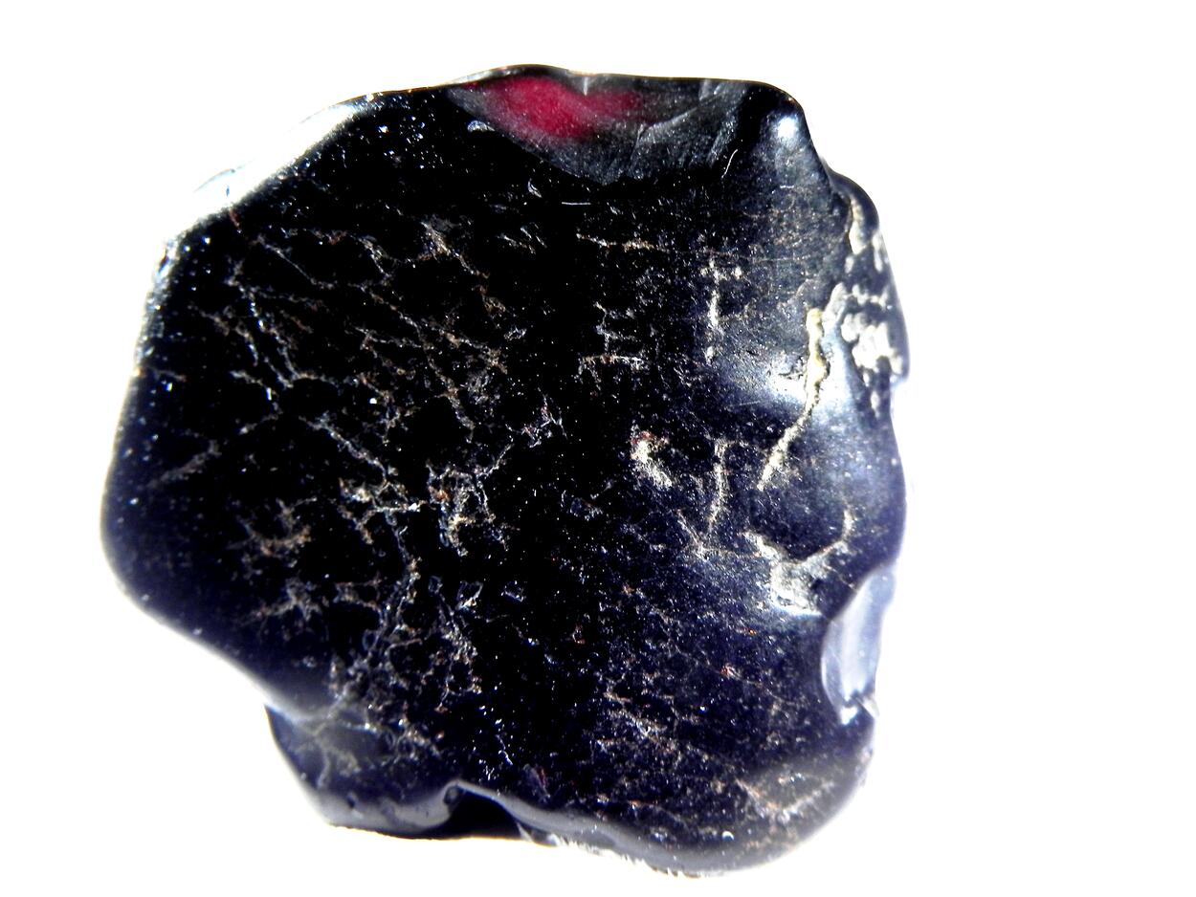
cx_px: 598
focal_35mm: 95
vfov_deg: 15.6
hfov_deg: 20.6
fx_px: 3283
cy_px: 448
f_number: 4
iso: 160
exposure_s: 1/27.8
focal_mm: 16.9
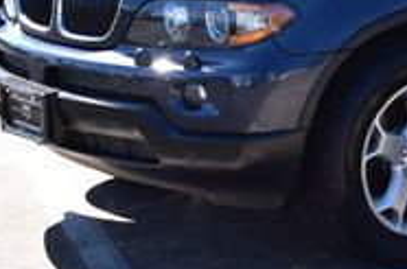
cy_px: -98
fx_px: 1576
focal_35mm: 140
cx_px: 656
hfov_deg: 13.6
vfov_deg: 9.6
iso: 400
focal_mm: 27
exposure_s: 1/250
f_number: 10
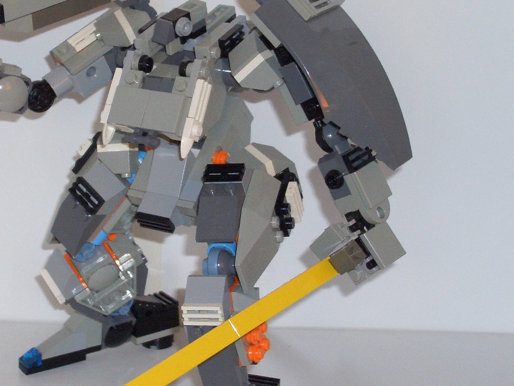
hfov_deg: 17.6
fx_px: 1648
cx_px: 140
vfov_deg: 13.3
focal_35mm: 111
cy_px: 145
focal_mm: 12.2
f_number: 3.9
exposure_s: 1/60
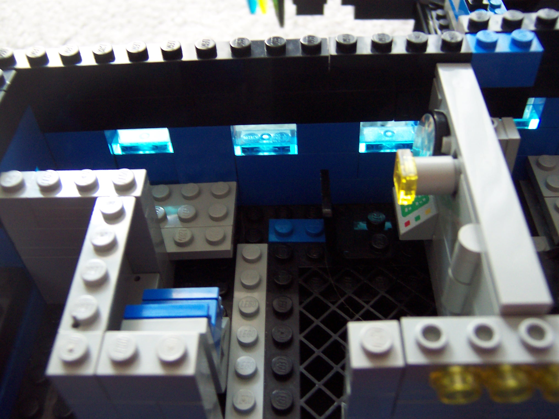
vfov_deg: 39.7
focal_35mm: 36
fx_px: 581
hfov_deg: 51.4
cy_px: 210
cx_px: 280
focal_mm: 5.6
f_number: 2.8
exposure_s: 1/8
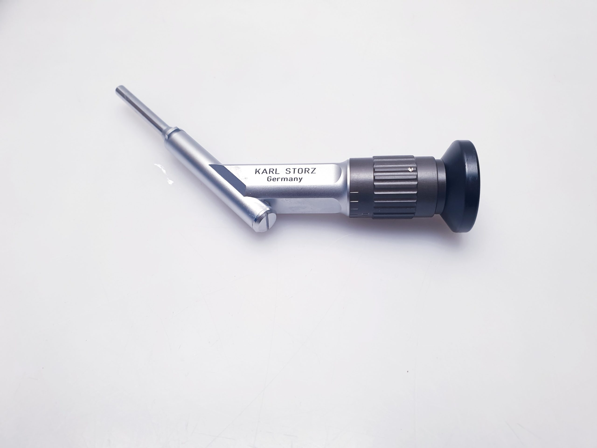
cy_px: 224
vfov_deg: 53.1
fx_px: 448
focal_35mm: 26
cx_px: 298
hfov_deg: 67.3
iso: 80
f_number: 2.4
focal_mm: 4.3
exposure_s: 1/50
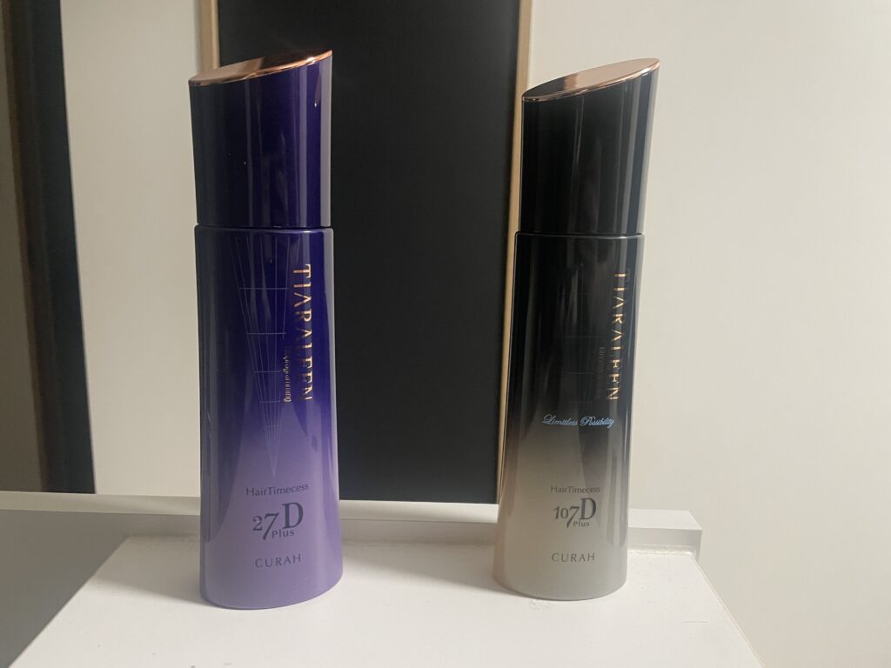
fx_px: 669
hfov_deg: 67.3
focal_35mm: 26
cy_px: 334
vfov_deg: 53.1
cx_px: 446
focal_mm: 4.2
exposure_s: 1/60
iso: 320
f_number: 1.6
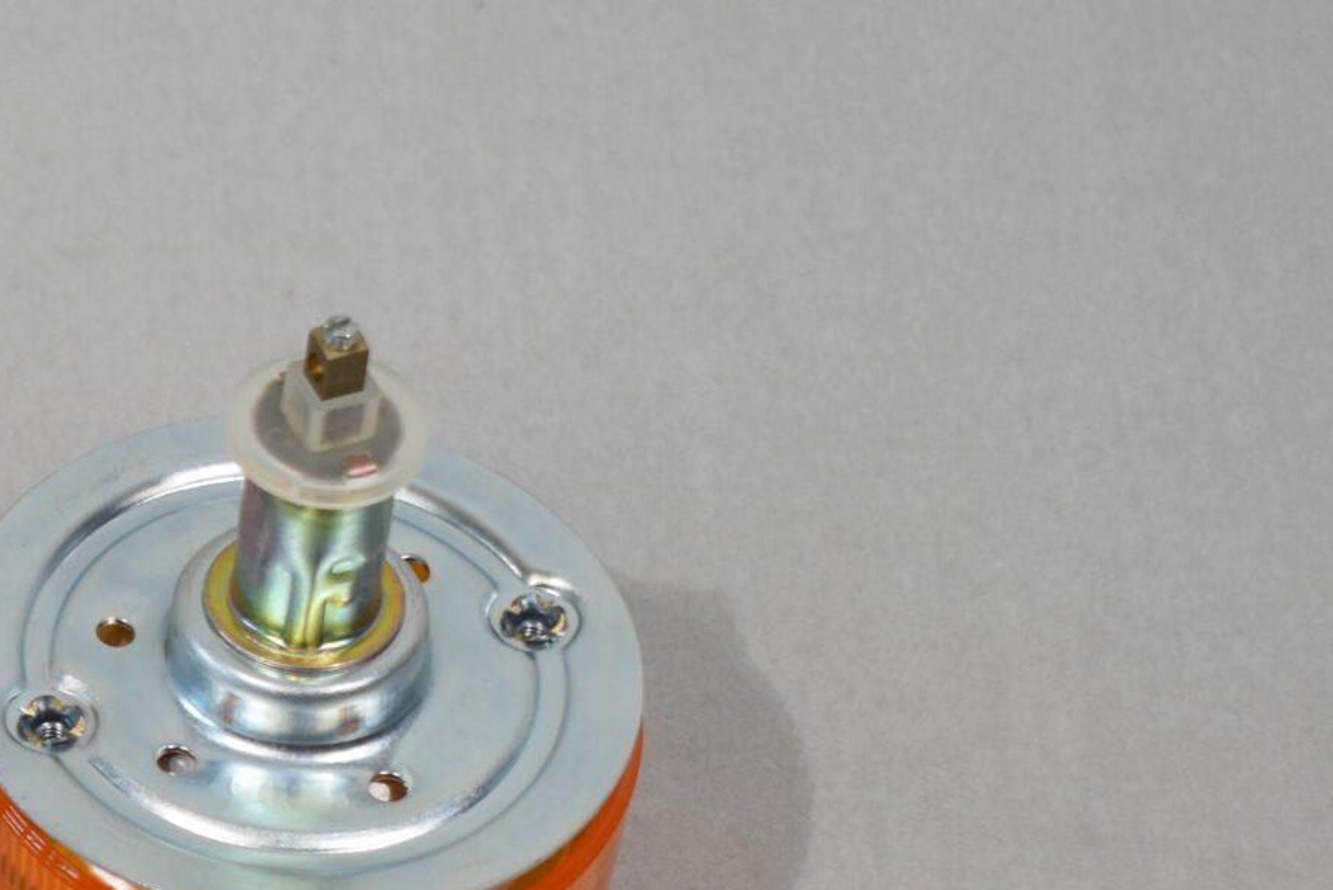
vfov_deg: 8.2
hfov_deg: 12.2
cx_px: -249
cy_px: 1084
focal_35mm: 165
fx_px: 6111
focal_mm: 38
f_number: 5.6
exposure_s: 1/125
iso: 400
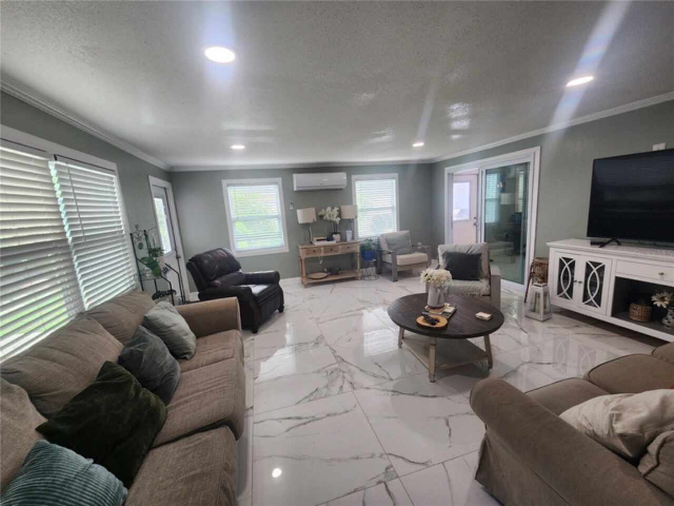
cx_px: 337
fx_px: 253
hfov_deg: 106.2
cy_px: 253
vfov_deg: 89.9
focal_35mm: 13
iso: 125
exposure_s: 1/60
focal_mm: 2.2
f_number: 2.2
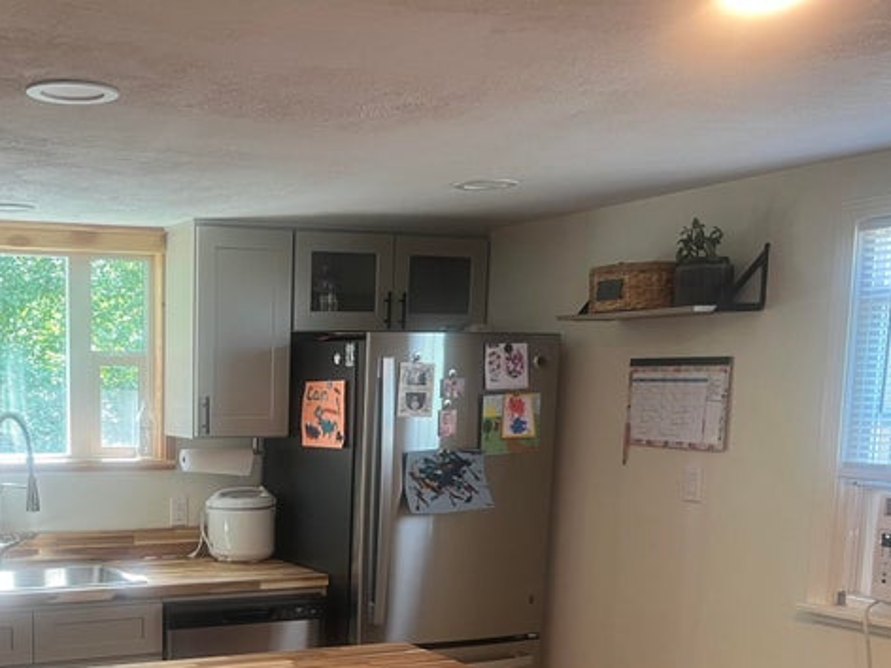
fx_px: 1210
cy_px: 589
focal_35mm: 47
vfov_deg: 29.7
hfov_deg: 39.1
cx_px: 197
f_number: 1.6
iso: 100
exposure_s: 1/60
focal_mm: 5.1
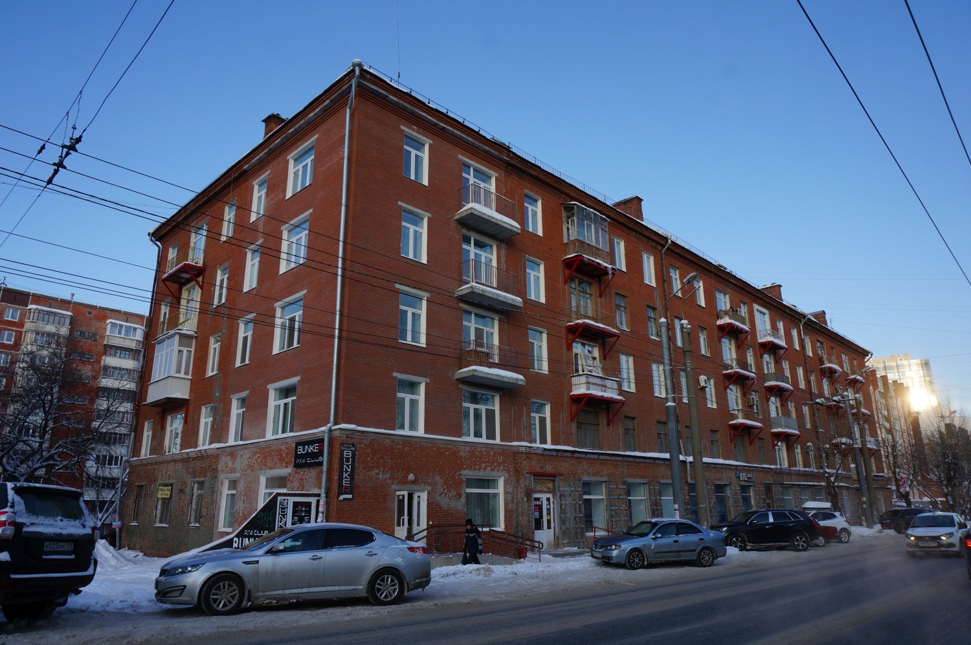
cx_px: 486
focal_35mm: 24
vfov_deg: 53.0
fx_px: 647
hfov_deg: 73.8
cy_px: 322
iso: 100
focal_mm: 16
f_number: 9
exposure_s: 1/80
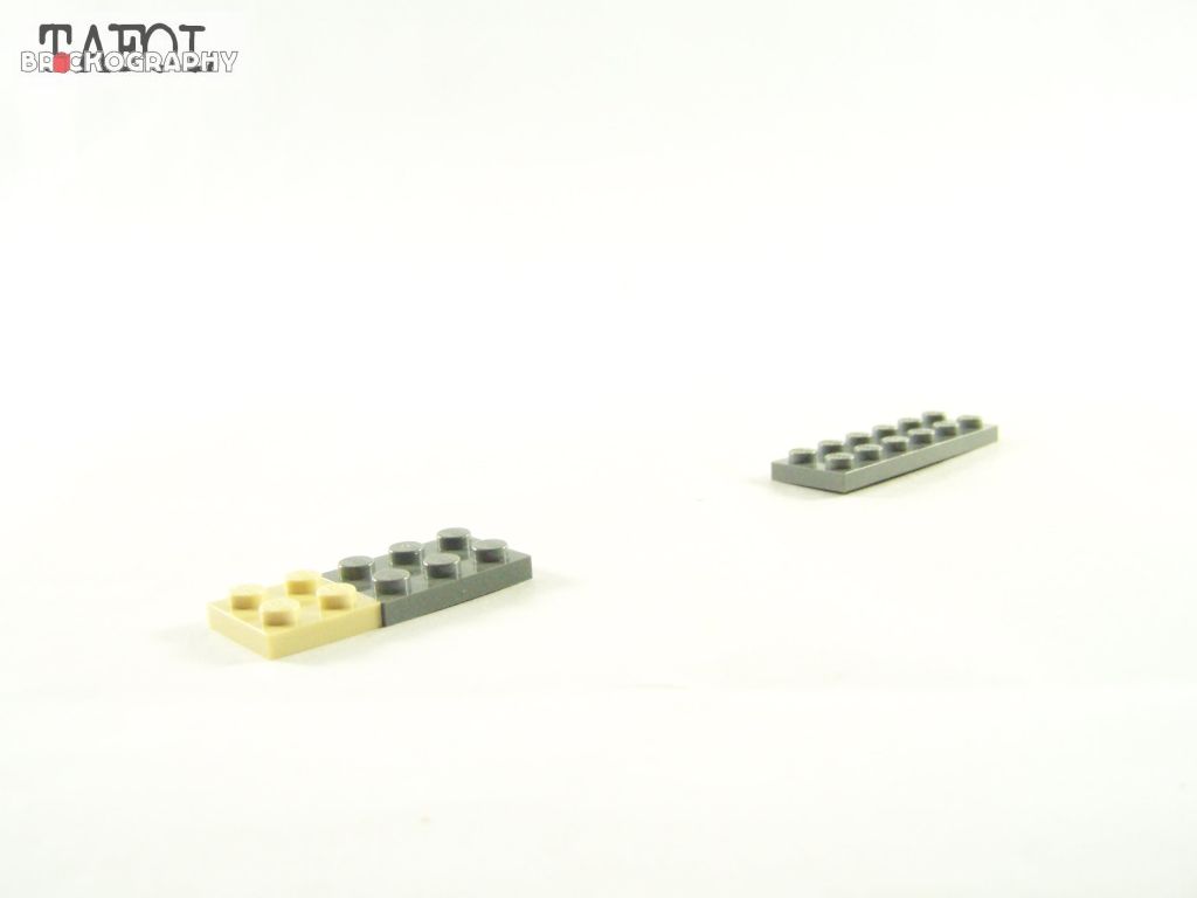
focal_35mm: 38
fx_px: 1314
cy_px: 449
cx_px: 598
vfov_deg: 37.7
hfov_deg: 49.0
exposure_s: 1/60
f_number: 3.2
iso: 400
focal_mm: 6.3
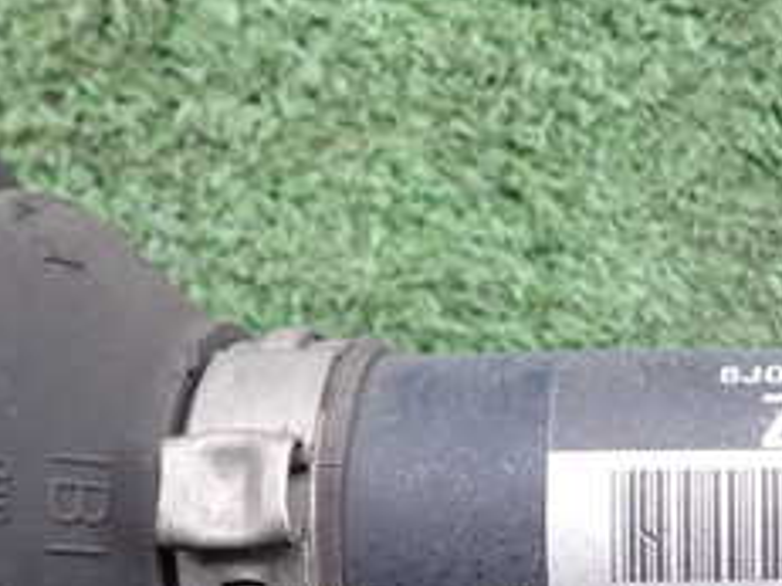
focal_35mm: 65
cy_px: 478
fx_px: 1468
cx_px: 843
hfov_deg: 27.5
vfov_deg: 22.2
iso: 100
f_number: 2.8
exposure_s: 1/160
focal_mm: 4.5
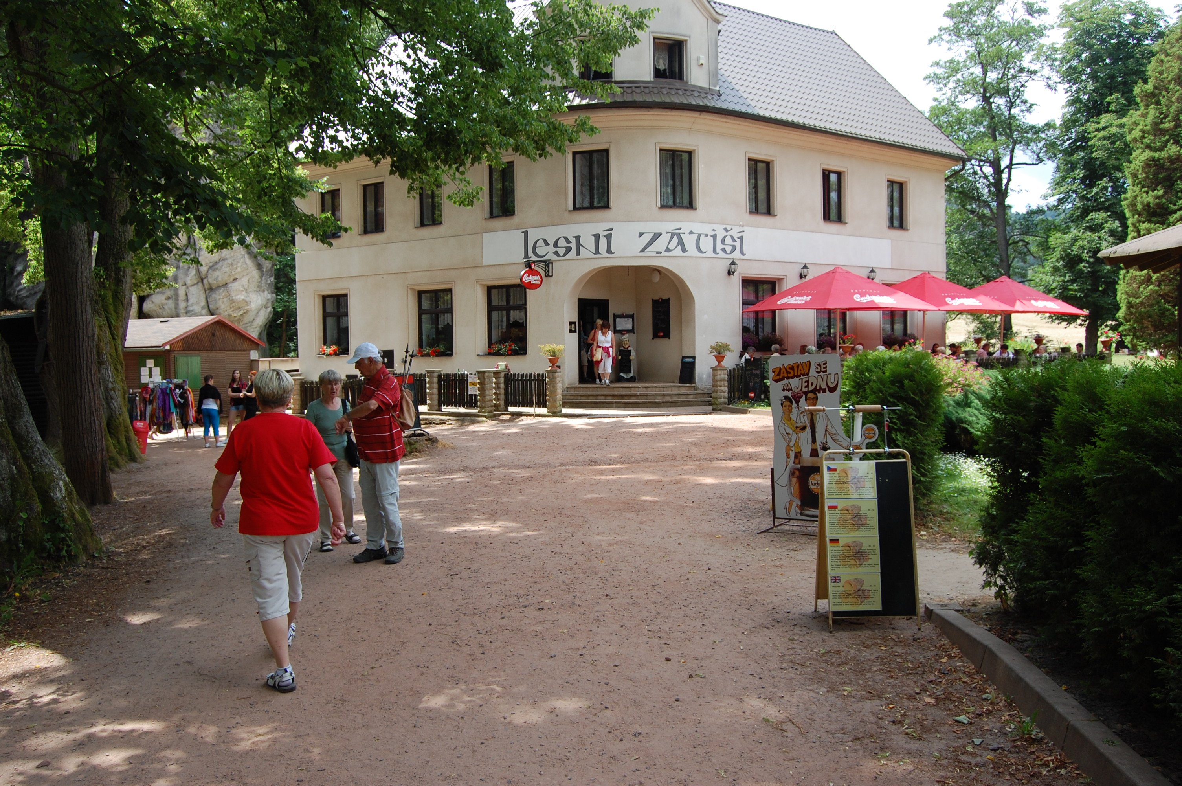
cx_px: 591
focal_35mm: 28
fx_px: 935
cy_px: 393
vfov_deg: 45.6
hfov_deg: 64.6
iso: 200
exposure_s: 1/200
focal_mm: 19
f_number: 7.1
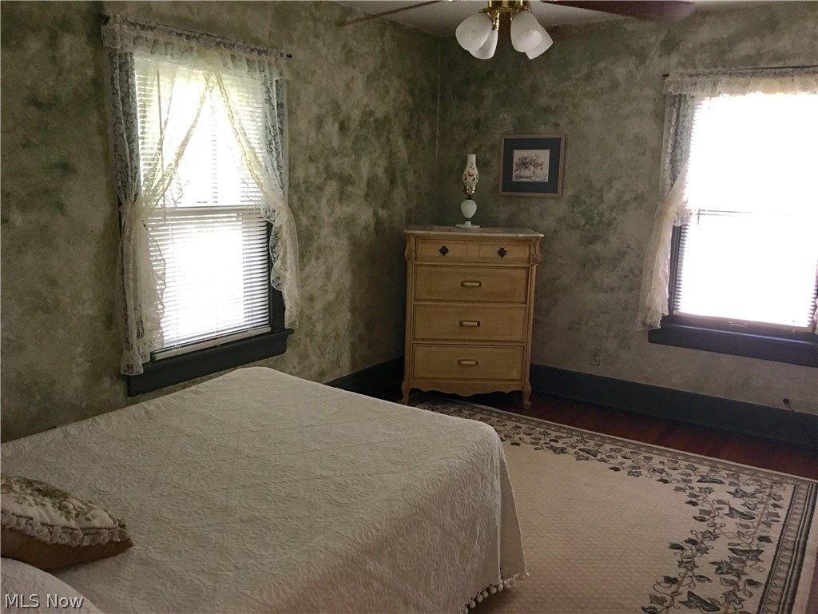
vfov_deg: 48.2
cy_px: 307
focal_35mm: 29
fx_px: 685
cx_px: 409
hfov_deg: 61.7
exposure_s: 1/30
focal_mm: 4.15
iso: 160
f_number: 2.2
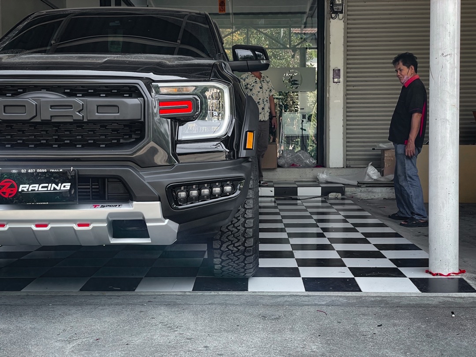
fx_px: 715
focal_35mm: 52
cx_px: 238
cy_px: 178
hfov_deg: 36.8
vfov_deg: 28.0
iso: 25
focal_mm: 6
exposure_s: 1/150
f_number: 2
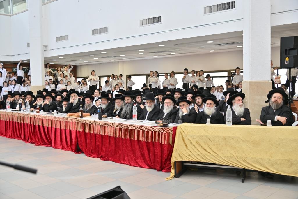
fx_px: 315
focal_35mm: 38
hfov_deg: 50.7
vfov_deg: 35.1
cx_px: 149
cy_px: 100
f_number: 4
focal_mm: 38
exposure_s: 1/160
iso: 160
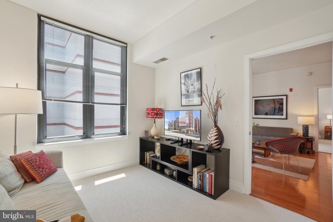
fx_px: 139
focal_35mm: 15
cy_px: 111
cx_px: 166
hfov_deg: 100.4
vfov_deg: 77.3
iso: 100
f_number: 7.1
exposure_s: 1/25
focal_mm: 10
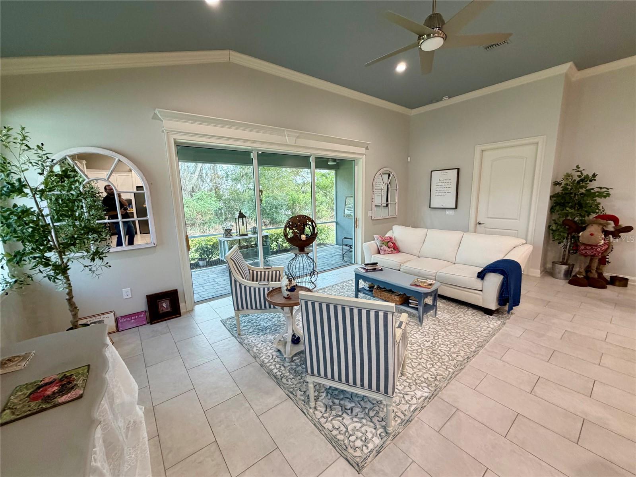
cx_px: 318
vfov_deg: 85.7
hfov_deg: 102.1
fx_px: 257
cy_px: 238
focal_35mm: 14
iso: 160
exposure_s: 1/60
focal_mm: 2.22
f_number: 2.2
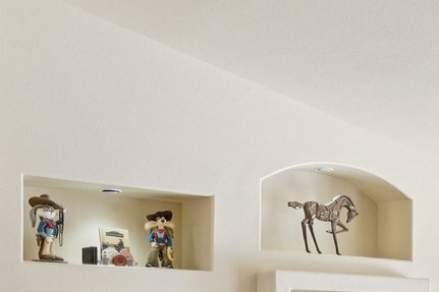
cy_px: 326
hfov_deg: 21.6
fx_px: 926
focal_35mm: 76
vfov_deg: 17.3
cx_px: 684
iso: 400
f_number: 8
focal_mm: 16
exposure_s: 1/40
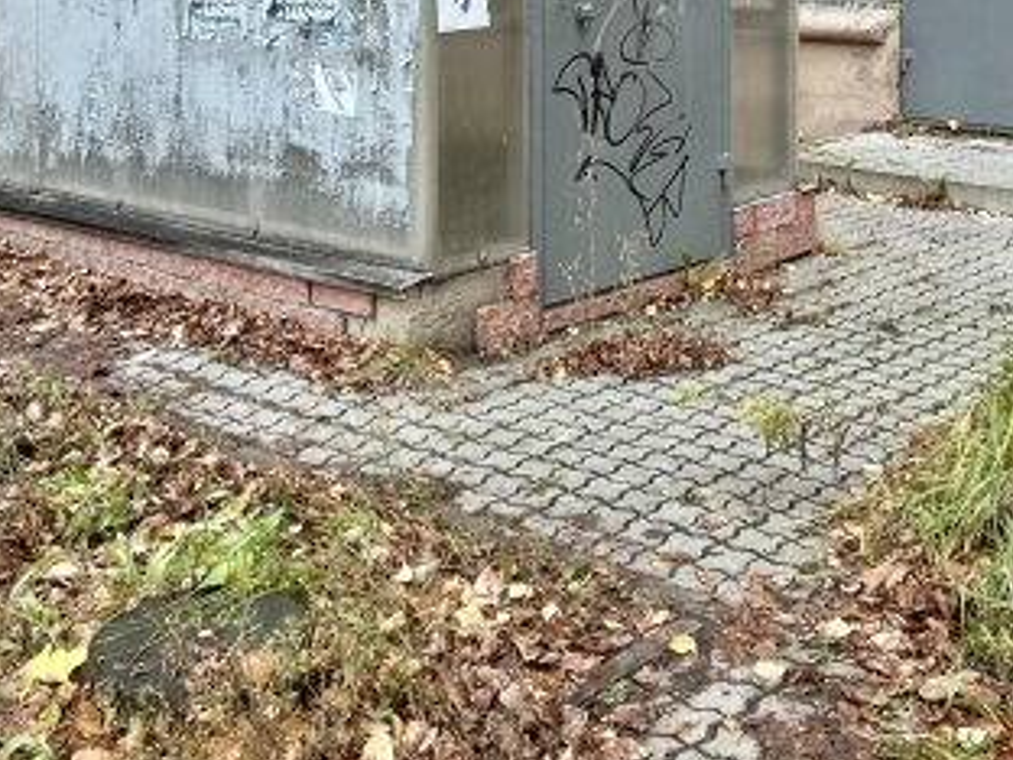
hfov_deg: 36.4
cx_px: 682
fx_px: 1522
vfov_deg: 26.7
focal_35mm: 52
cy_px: 29
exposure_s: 1/182
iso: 40
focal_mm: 5.7
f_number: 1.5
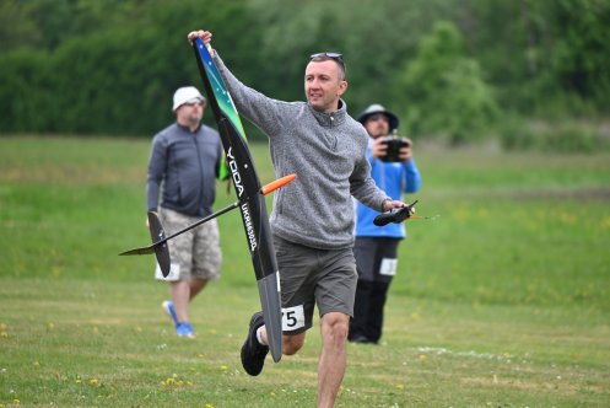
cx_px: 305
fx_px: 6781
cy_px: 204
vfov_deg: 3.4
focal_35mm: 400
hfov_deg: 5.2
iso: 800
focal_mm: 400
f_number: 6.3
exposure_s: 1/800
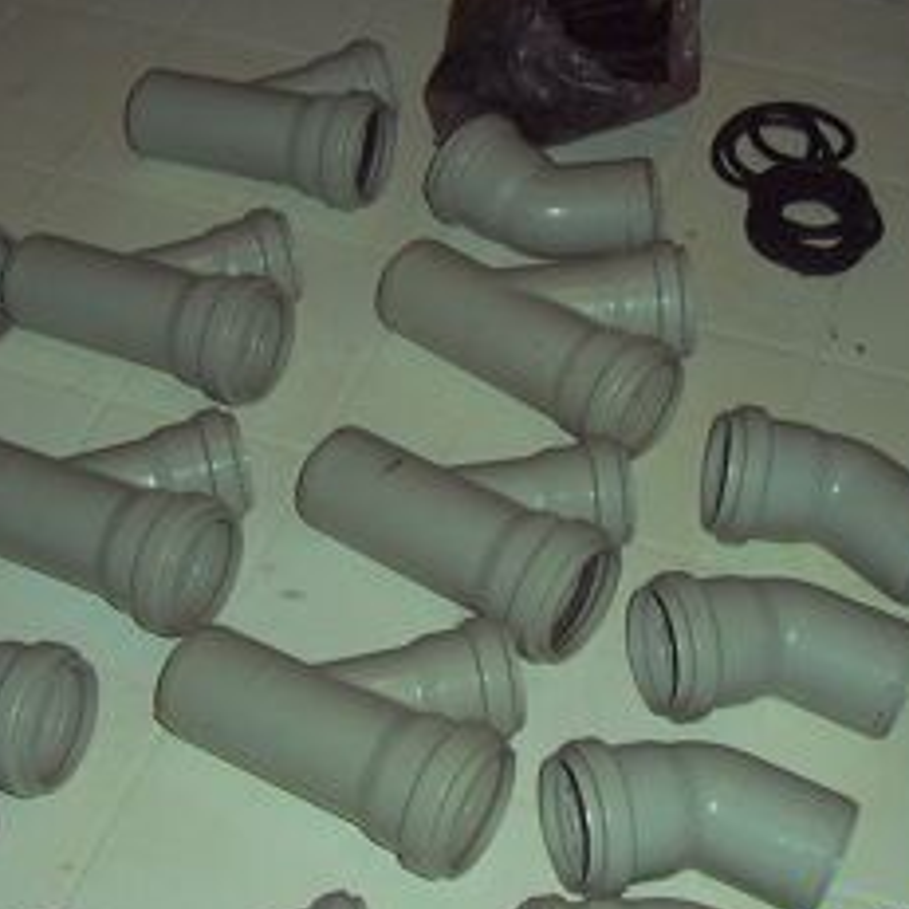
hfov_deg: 28.6
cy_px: 429
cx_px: 401
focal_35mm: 60
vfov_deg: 28.6
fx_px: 1783
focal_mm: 5.6
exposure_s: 1/60
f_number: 2.7
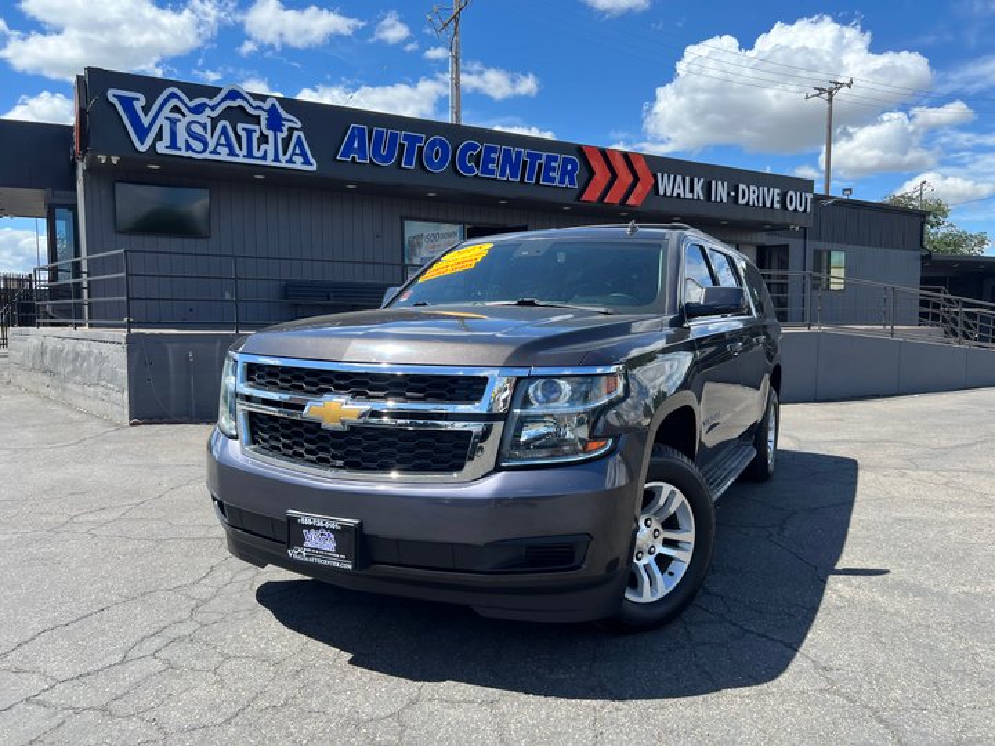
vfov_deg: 53.1
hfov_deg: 67.3
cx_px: 498
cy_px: 373
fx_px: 747
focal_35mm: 26
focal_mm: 5.7
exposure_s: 1/1751
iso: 50
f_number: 1.5
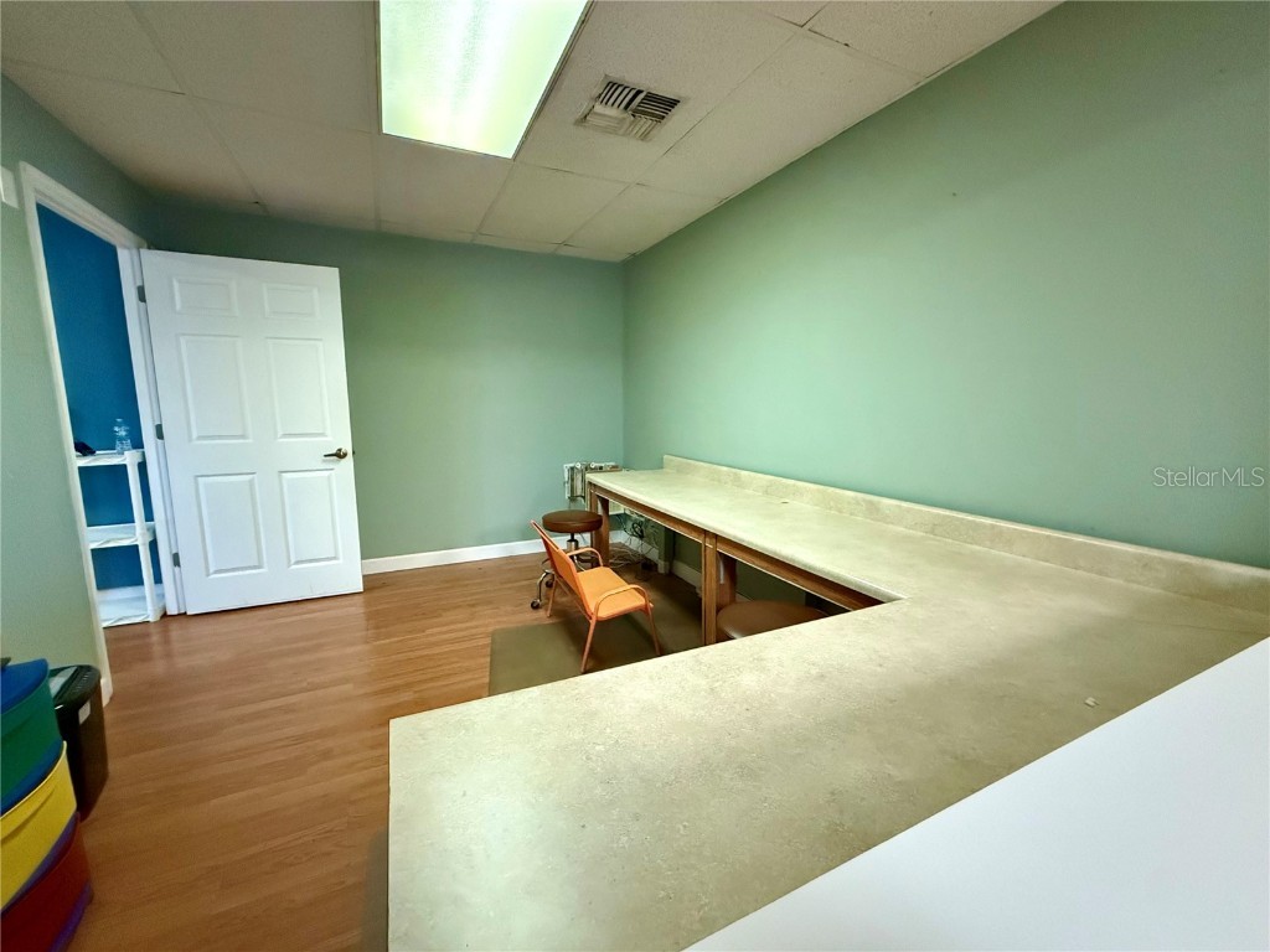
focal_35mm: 14
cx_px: 635
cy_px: 476
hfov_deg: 102.1
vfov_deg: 85.7
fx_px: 514
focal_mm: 2.22
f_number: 2.2
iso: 1250
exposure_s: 1/60
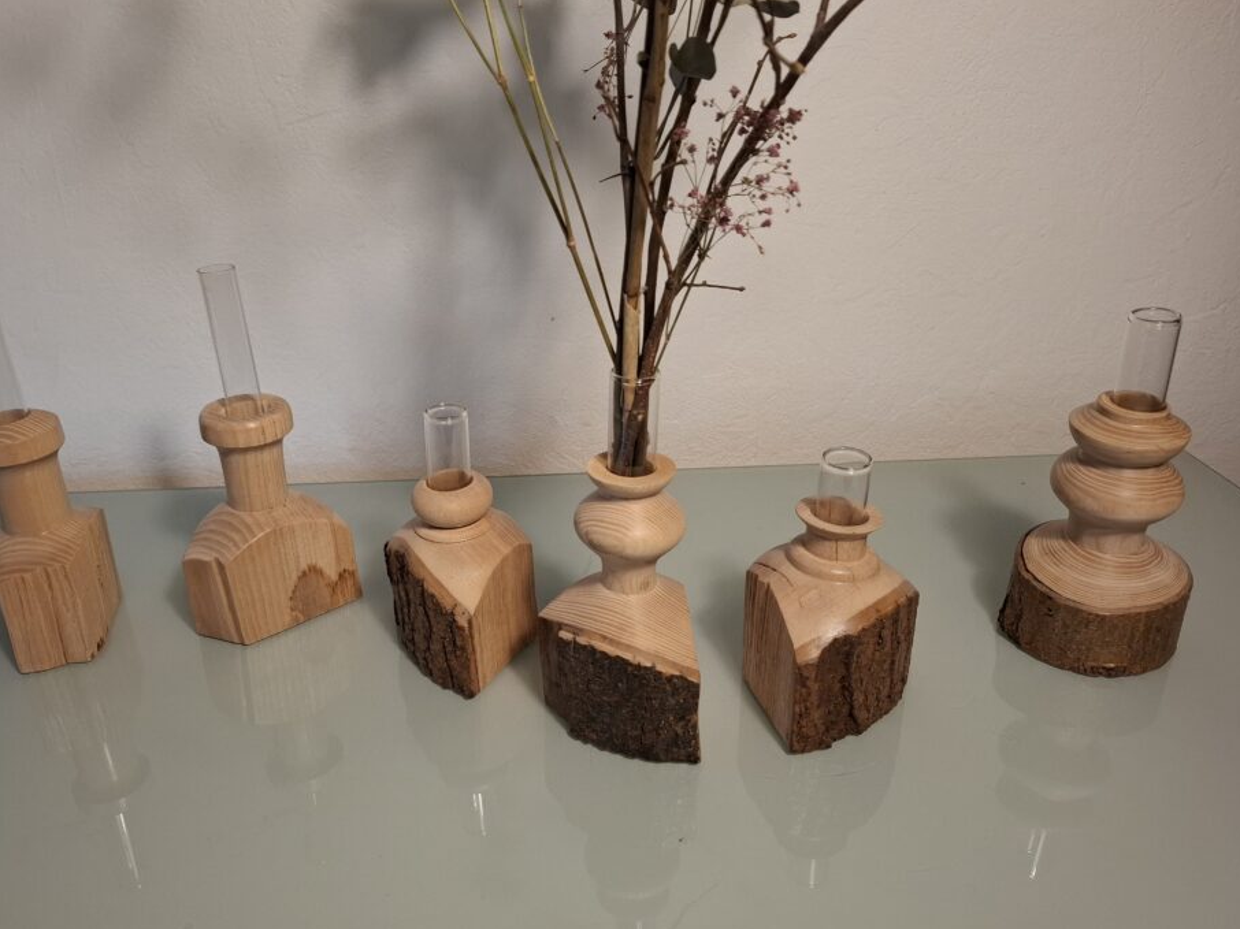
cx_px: 546
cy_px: 454
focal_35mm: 26
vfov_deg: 53.0
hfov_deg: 67.1
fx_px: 931
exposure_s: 1/100
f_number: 1.8
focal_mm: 5.54
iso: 250
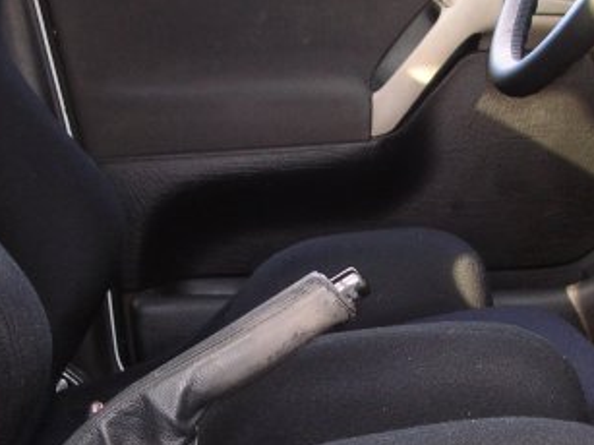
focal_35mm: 73
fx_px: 1252
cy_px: 324
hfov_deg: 26.7
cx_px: 331
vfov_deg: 20.0
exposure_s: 1/30
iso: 50
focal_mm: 5.8
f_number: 2.8
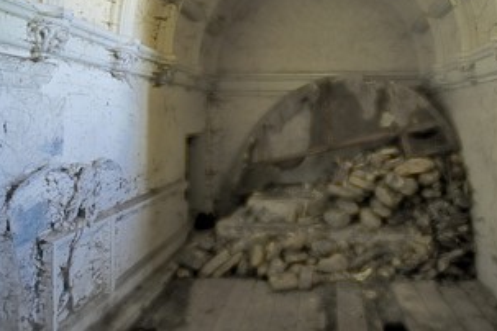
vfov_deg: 50.1
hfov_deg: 70.2
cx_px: 314
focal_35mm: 25
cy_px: 103
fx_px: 345
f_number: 8
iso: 100
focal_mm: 12
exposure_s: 4.5
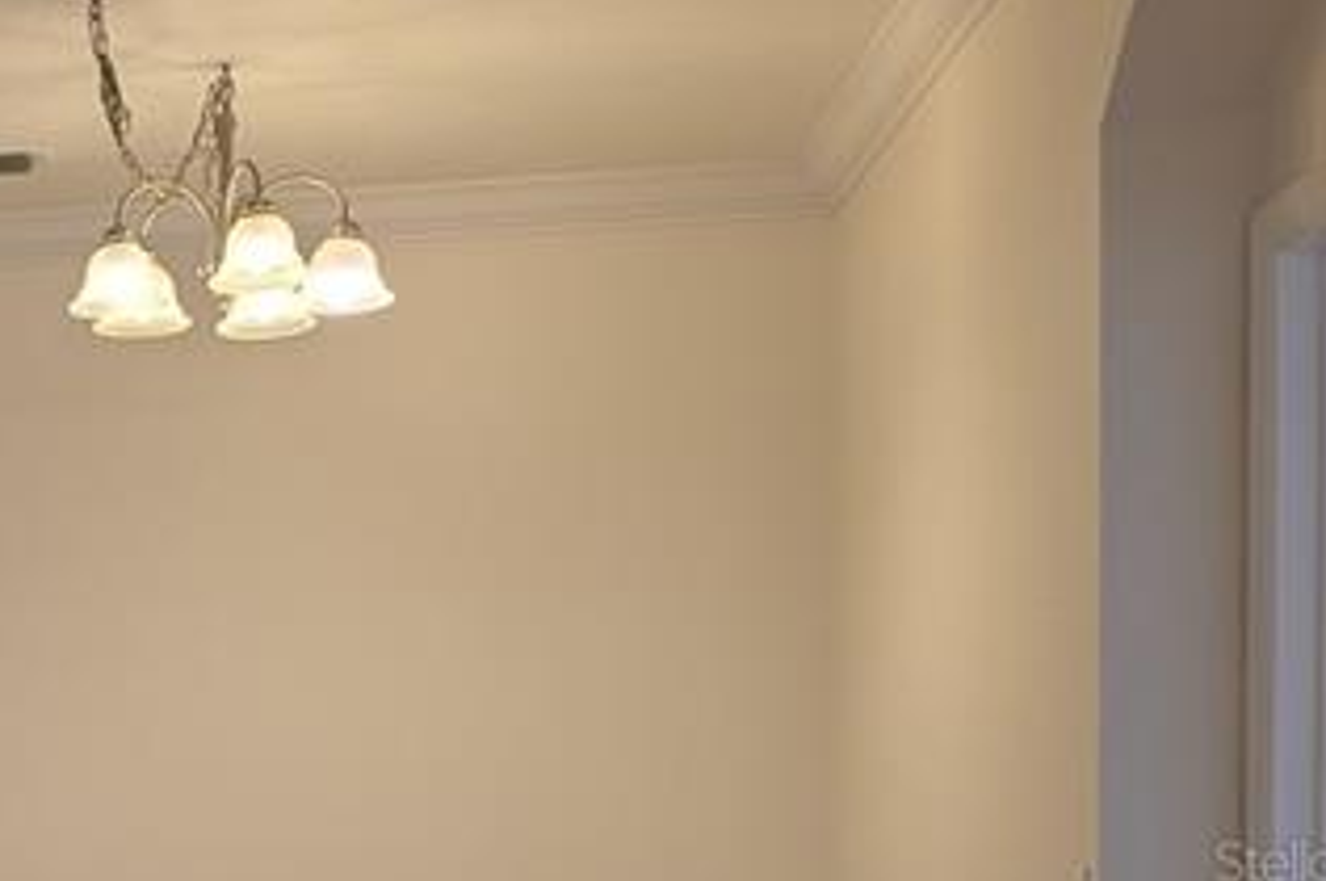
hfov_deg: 21.1
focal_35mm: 81
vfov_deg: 16.5
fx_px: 2980
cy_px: 860
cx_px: -680
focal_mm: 4.53
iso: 31
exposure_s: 1/173
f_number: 1.7
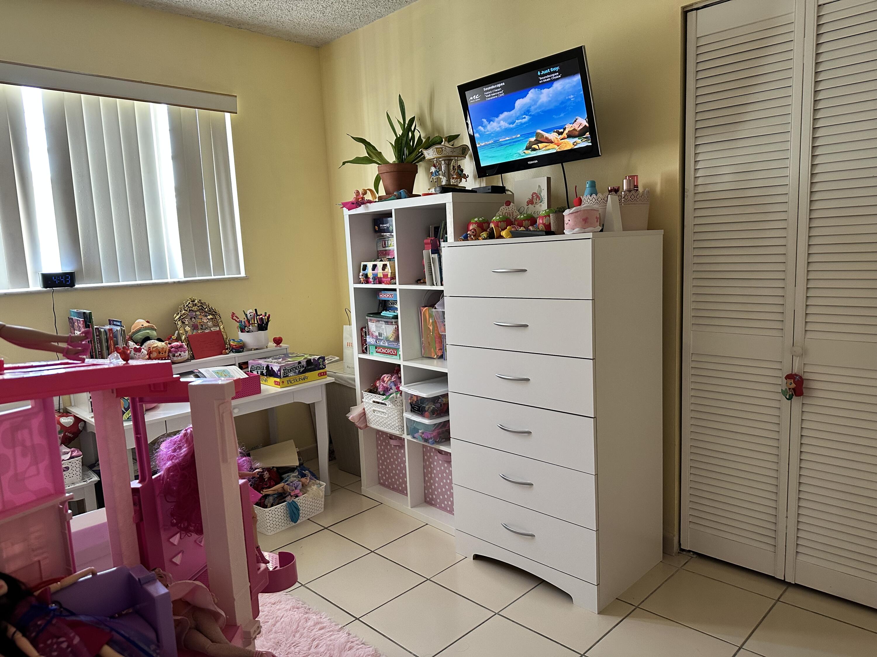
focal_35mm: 24
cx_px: 438
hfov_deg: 71.6
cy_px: 328
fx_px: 608
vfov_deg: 56.8
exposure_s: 1/53
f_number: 1.78
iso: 250
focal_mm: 6.86
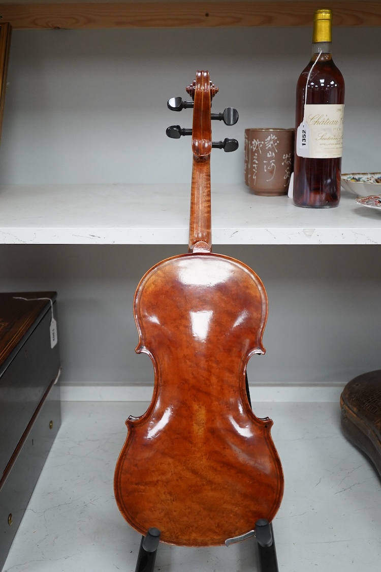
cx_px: 190
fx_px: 714
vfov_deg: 43.6
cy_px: 286
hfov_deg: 29.9
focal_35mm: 45
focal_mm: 30
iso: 2000
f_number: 4
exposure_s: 1/250
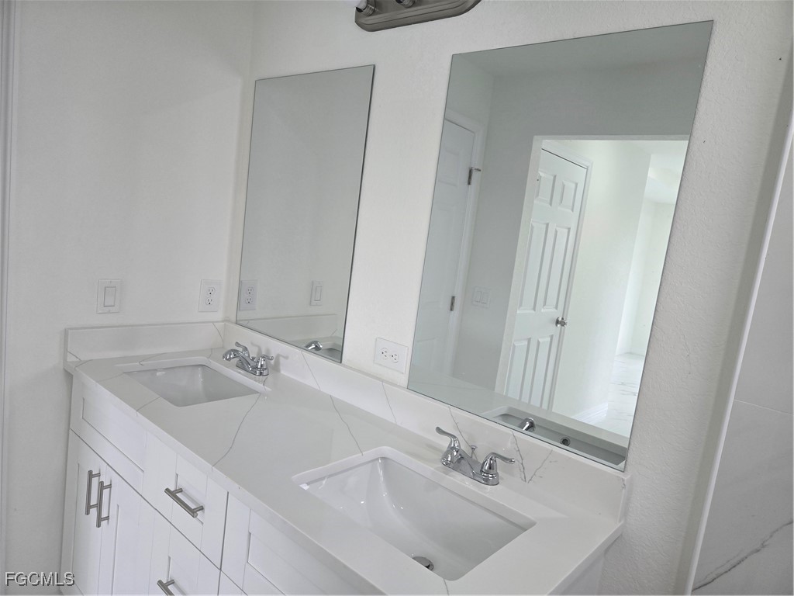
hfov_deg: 73.9
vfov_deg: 58.9
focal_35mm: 23
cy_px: 298
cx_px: 397
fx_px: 528
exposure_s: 1/120
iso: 100
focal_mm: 5.4
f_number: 1.8
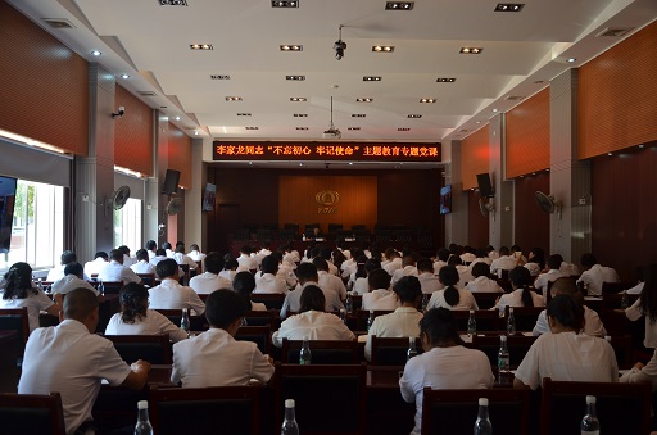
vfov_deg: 39.8
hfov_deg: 57.3
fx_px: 601
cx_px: 328
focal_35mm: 33
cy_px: 218
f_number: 4
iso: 450
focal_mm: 22
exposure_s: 1/60
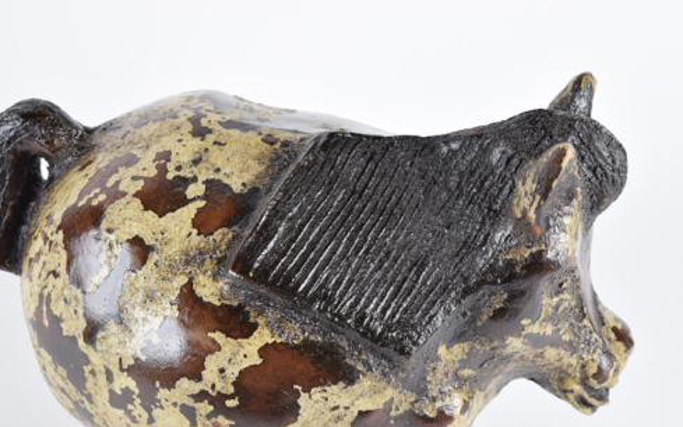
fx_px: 1788
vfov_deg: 13.6
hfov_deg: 21.6
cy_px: 291
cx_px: 302
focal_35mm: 96
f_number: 5.6
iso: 400
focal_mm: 48
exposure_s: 1/125
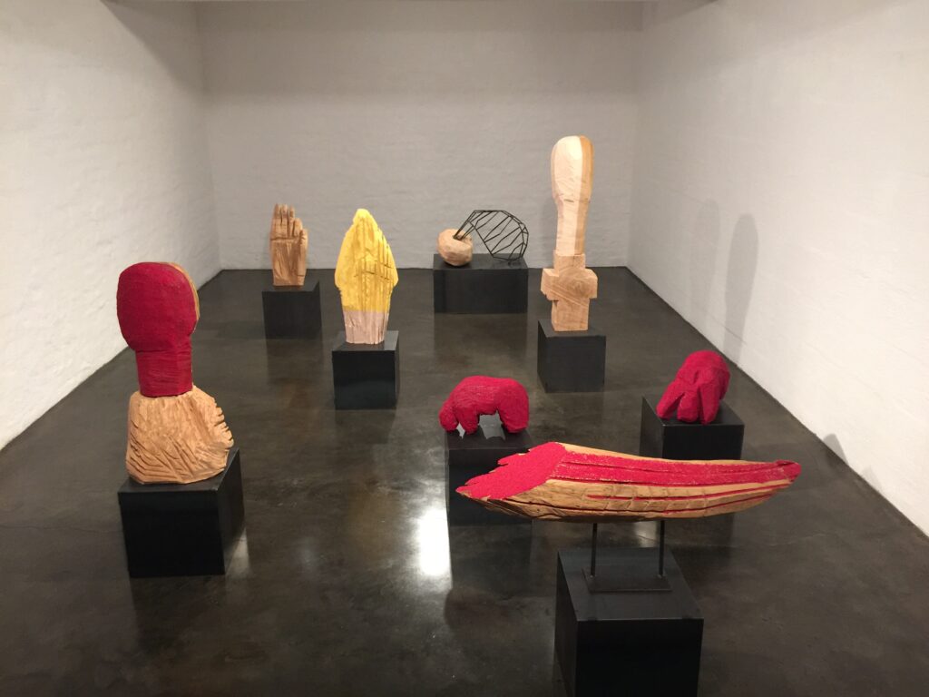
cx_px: 464
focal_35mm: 29
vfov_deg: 48.2
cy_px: 348
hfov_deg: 61.7
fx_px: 778
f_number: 2.2
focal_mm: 4.15
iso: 125
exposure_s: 1/8
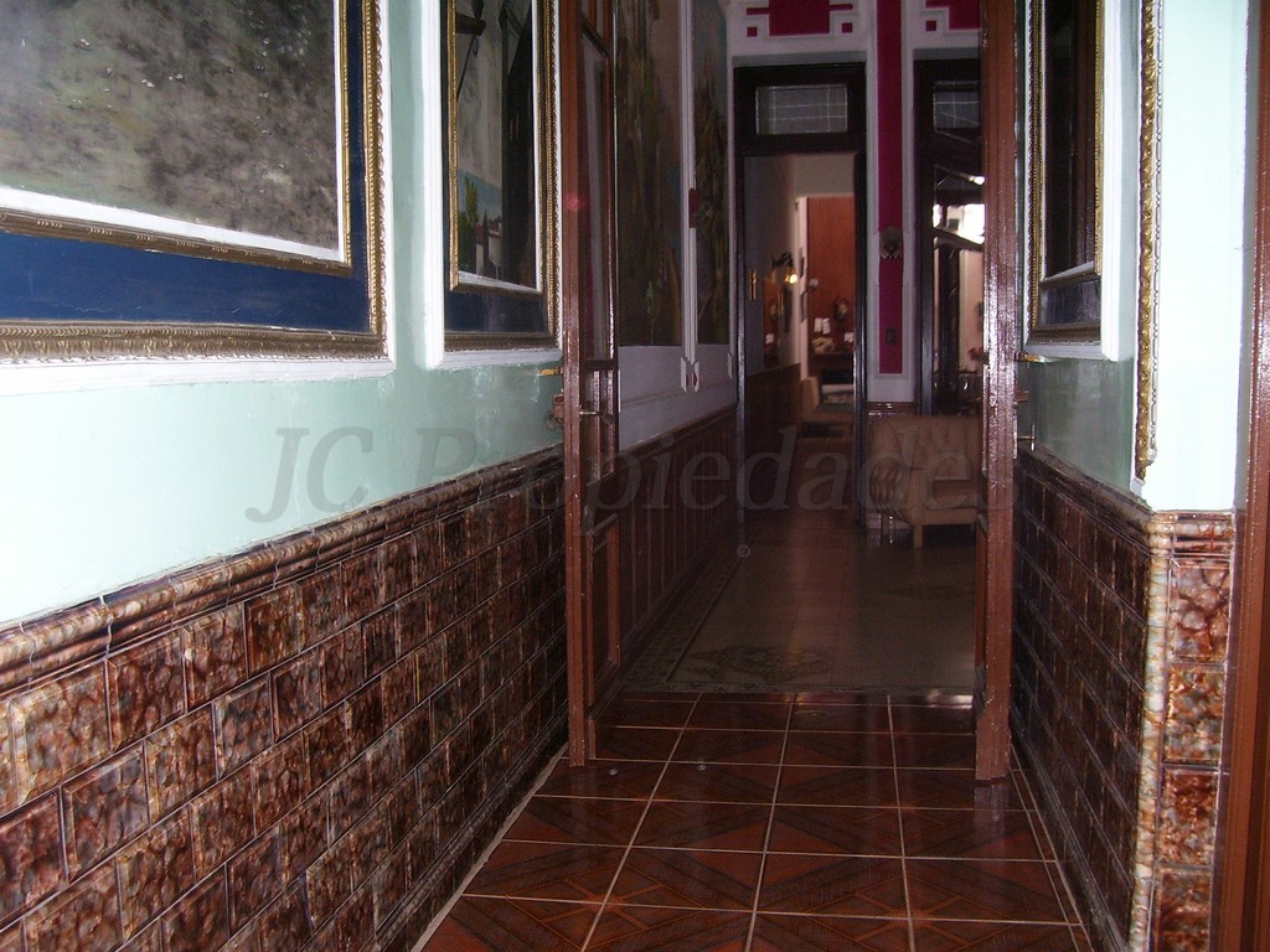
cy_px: 476
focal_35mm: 34
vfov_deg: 41.8
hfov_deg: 54.0
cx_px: 635
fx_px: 1247
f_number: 2.7
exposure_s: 1/60
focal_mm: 5.6
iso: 125
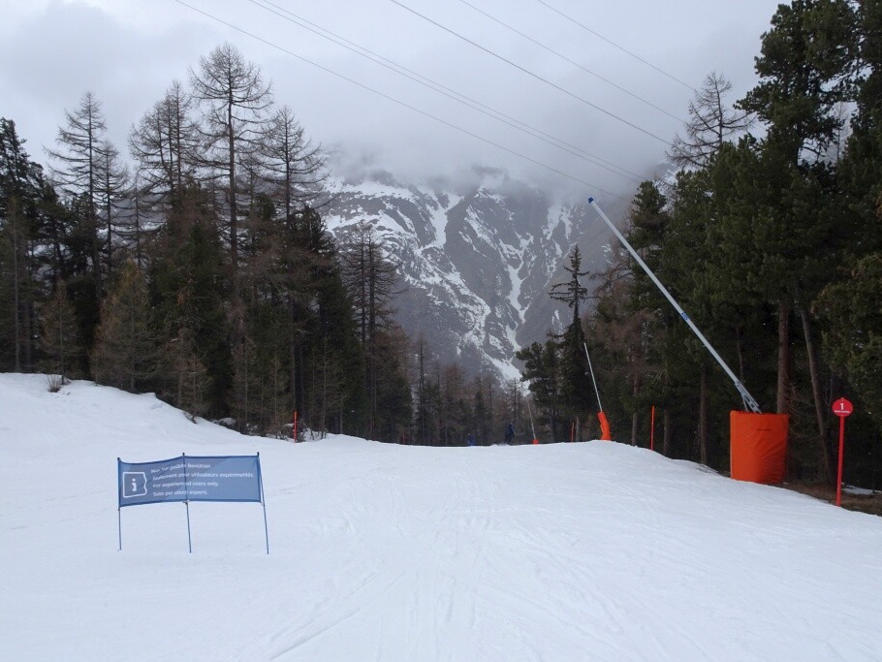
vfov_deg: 51.3
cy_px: 355
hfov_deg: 65.3
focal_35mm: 27
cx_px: 449
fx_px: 688
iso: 80
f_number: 3.5
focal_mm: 4.1
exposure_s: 1/400
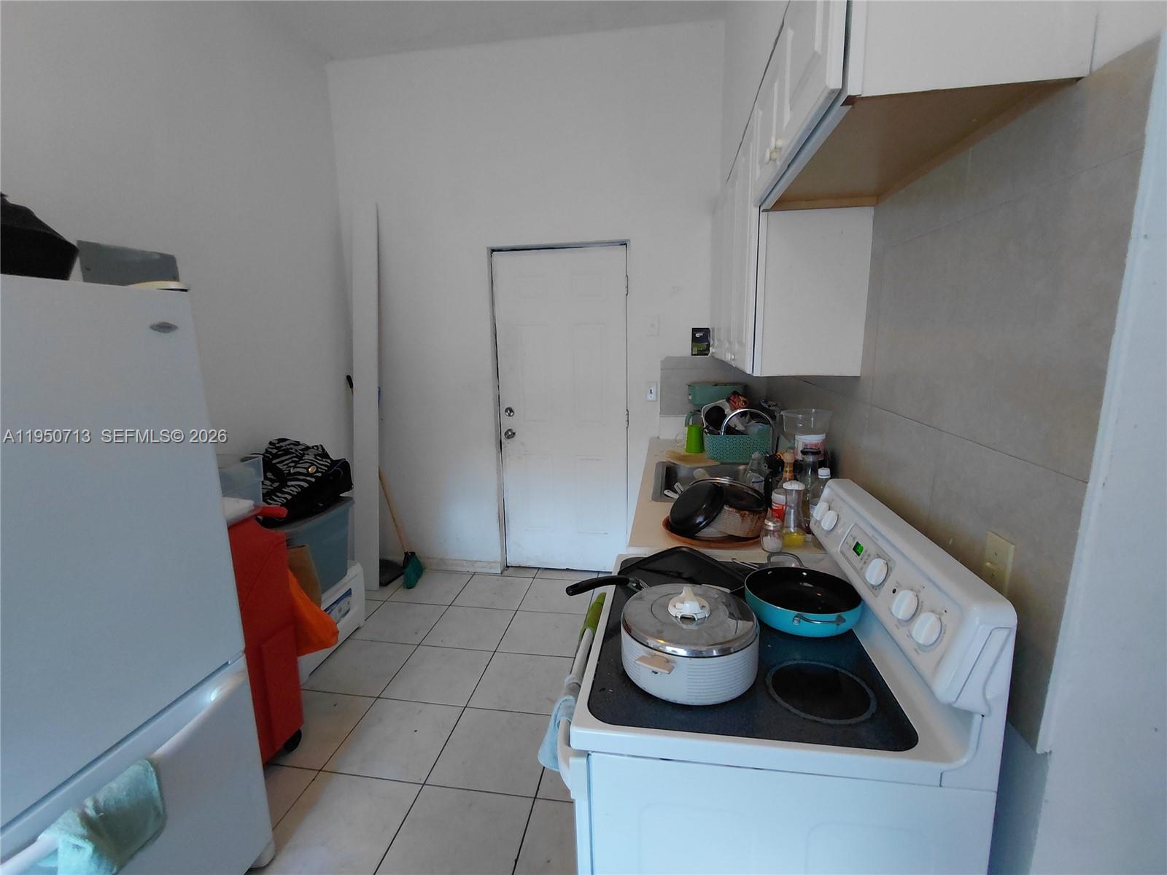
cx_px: 584
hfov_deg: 94.5
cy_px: 438
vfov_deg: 78.1
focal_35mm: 16
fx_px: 539
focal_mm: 1.64
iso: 200
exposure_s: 1/40
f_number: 2.2
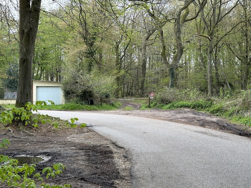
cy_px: 94
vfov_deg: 30.3
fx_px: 348
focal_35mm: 48
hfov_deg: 39.7
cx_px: 126
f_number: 1.78
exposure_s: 1/165
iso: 80
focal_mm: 6.86
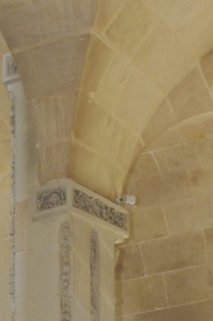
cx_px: 81
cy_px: 718
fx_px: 972
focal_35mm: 109
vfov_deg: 14.2
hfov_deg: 12.5
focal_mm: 15
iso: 100
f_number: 5.6
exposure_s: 1/15
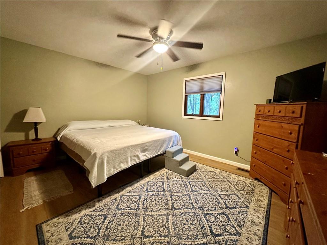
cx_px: 164
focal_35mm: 14
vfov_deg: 85.7
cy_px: 122
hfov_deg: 102.1
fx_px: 132
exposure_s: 1/60
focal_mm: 2.22
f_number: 2.2
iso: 640
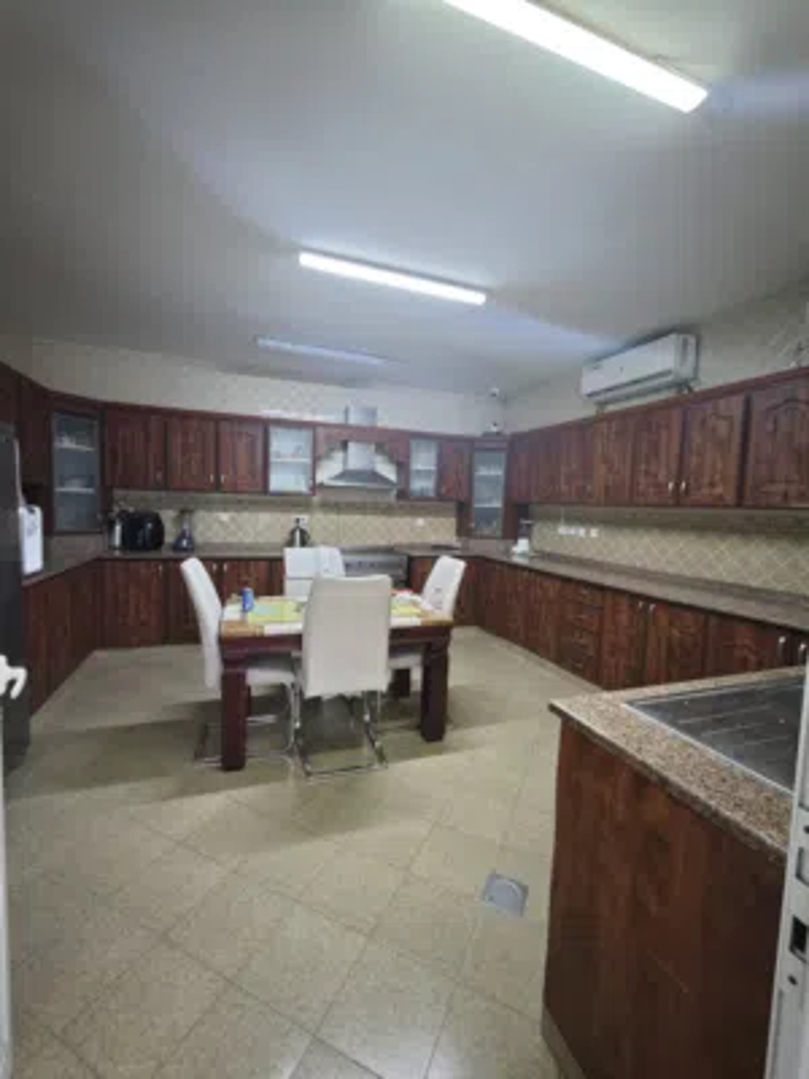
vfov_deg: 102.1
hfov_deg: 85.7
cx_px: 404
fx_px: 436
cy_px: 540
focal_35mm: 14
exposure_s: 1/50
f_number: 2.2
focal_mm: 2.13
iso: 320
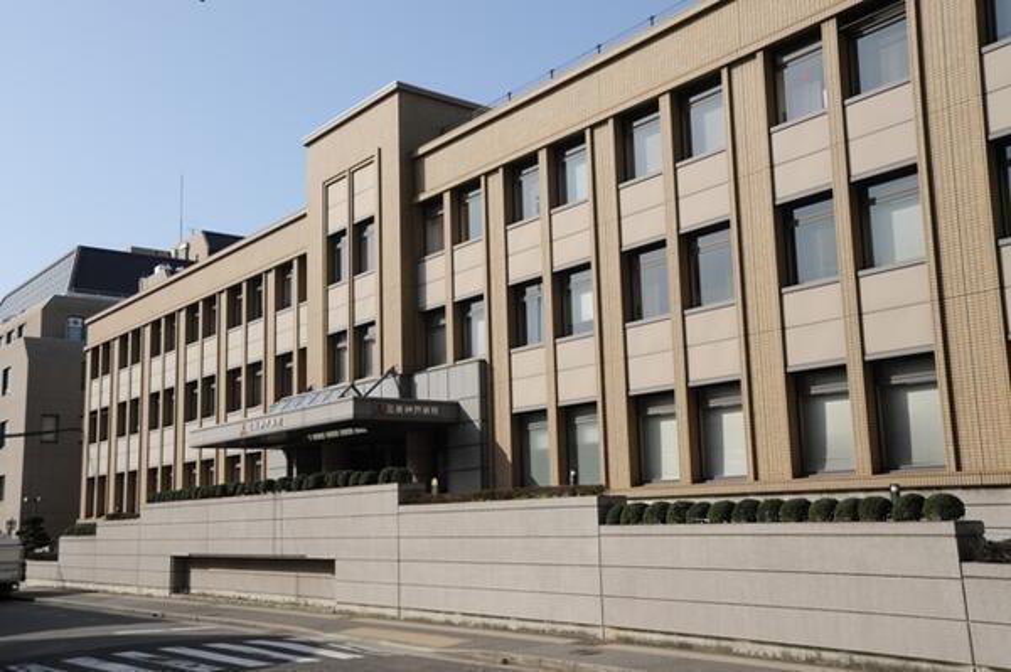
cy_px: 336
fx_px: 1066
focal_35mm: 38
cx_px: 506
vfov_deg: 35.0
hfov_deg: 50.7
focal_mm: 38
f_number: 11
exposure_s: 1/400
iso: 200
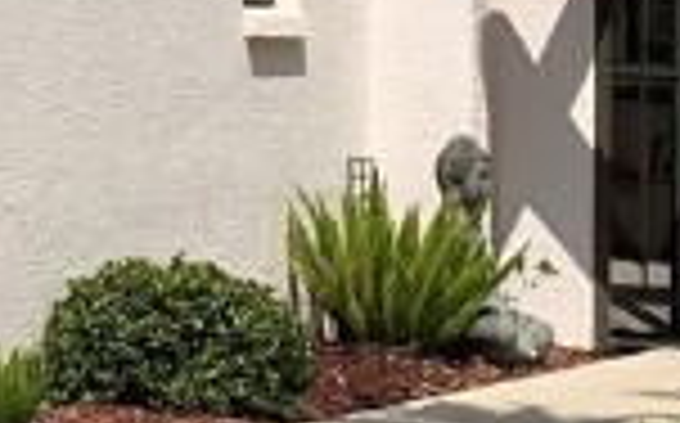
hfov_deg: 10.9
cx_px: -225
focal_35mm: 187
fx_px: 3462
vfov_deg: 6.8
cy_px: -320
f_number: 1.8
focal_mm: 4.25
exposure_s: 1/4274
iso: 25
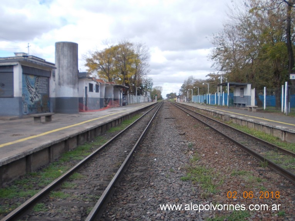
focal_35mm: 38
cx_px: 148
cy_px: 110
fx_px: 324
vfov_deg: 37.7
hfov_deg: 49.0
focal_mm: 5.3
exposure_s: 1/500
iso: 80
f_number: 3.1
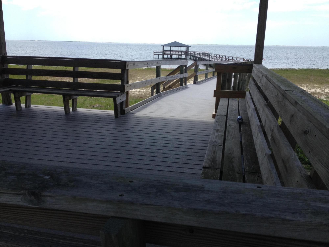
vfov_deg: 40.7
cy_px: 124
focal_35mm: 35
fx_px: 333
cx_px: 164
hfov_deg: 52.6
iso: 50
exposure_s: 1/1151
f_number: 2.4
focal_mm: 4.28
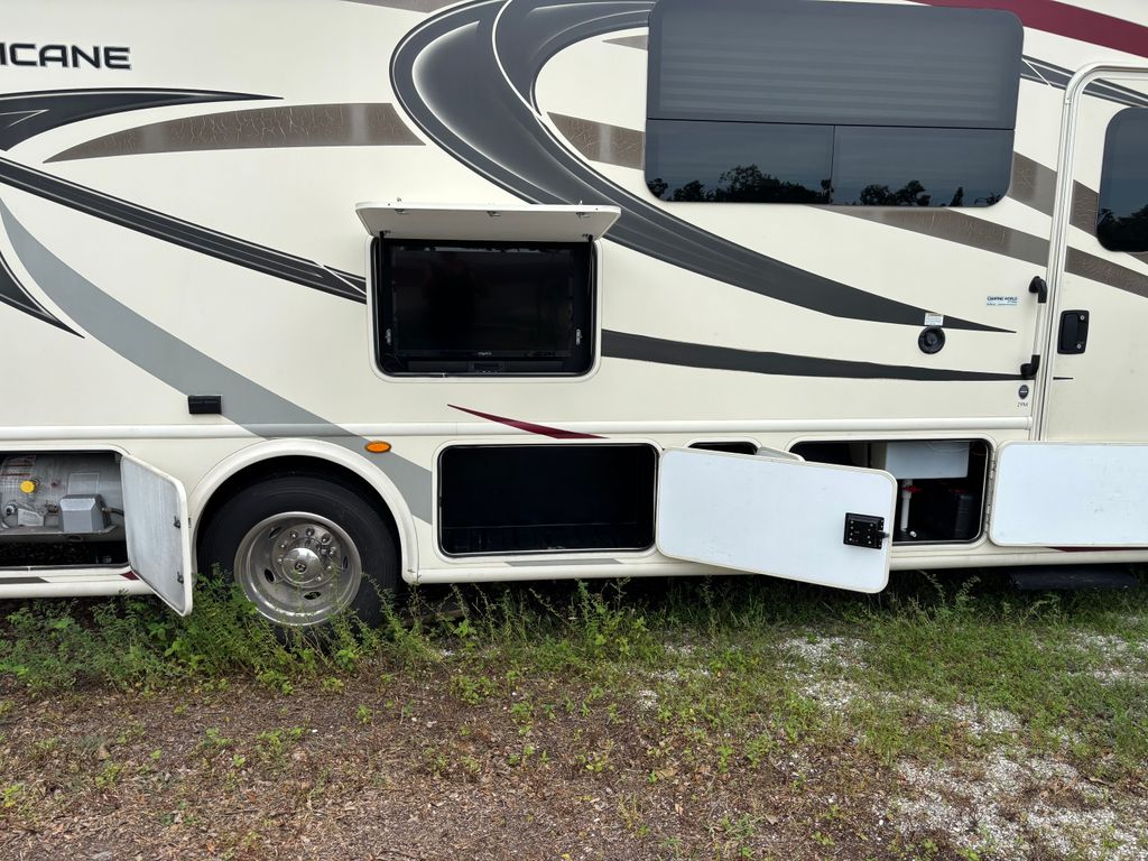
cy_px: 430
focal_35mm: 26
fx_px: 862
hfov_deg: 67.3
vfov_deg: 53.1
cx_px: 574
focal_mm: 5.96
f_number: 1.6
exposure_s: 1/1590
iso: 50
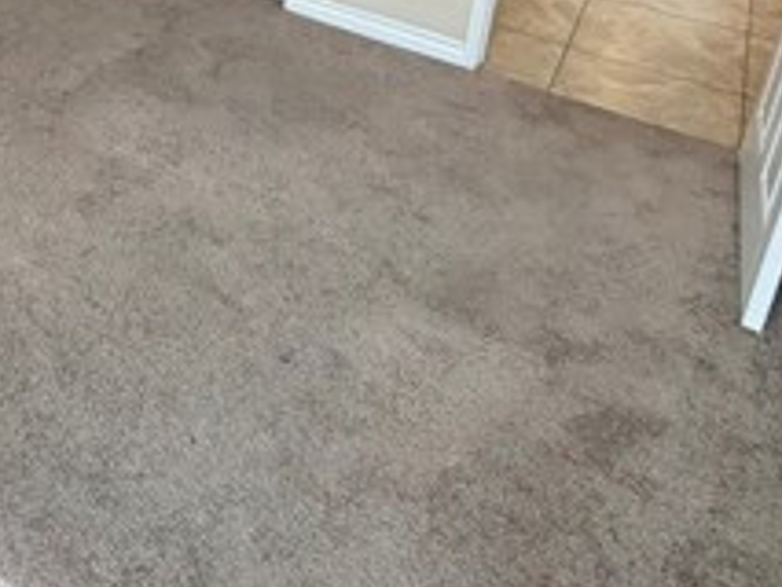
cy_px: -139
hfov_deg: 40.5
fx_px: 949
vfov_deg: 29.1
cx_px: 44
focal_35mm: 42
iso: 320
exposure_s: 1/113
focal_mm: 2.22
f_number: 2.2
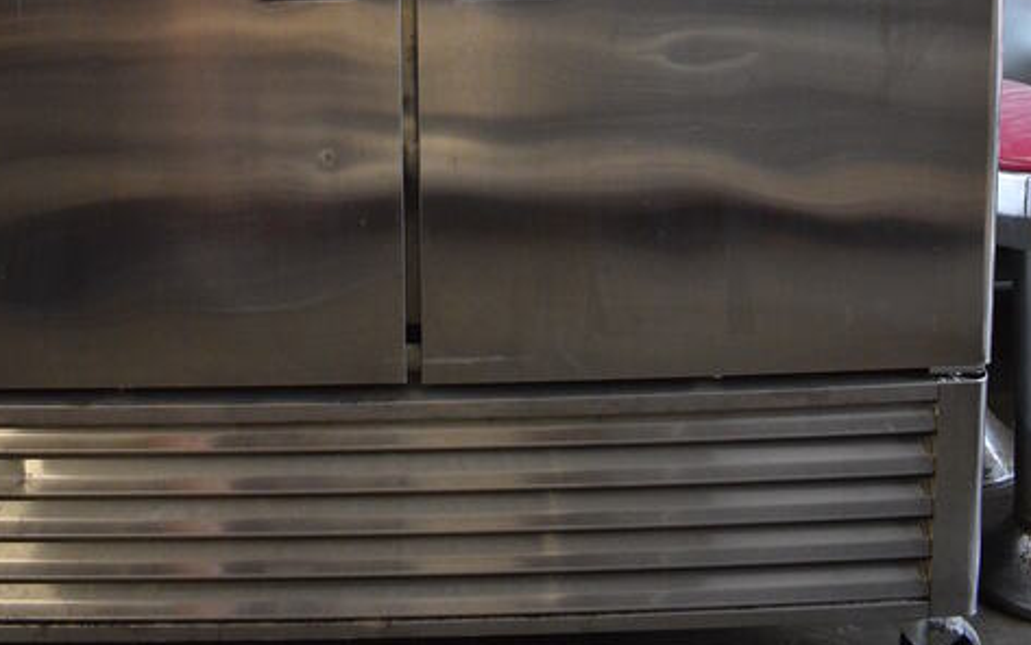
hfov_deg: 34.5
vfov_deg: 19.5
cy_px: -295
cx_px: 429
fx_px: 1658
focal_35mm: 59
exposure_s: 1/125
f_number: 3.5
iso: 1400
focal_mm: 20
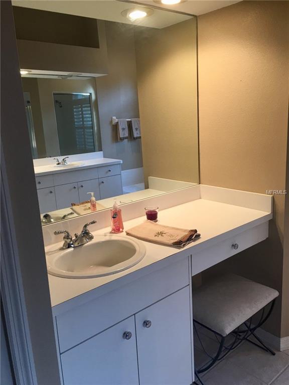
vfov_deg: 61.7
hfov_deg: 48.2
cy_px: 192
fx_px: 323
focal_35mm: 29
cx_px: 144
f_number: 2.2
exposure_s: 1/15
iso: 32
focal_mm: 4.15
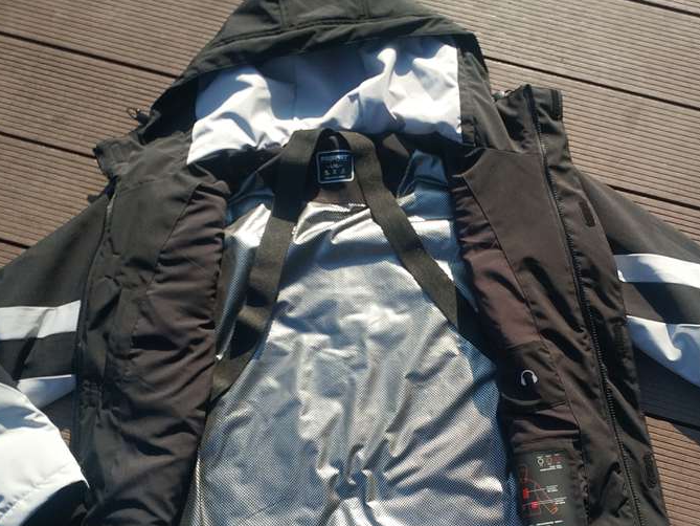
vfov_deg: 29.5
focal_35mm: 49
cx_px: 406
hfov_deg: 38.8
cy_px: 350
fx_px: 991
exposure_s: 1/731
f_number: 2
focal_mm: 4.5
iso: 100
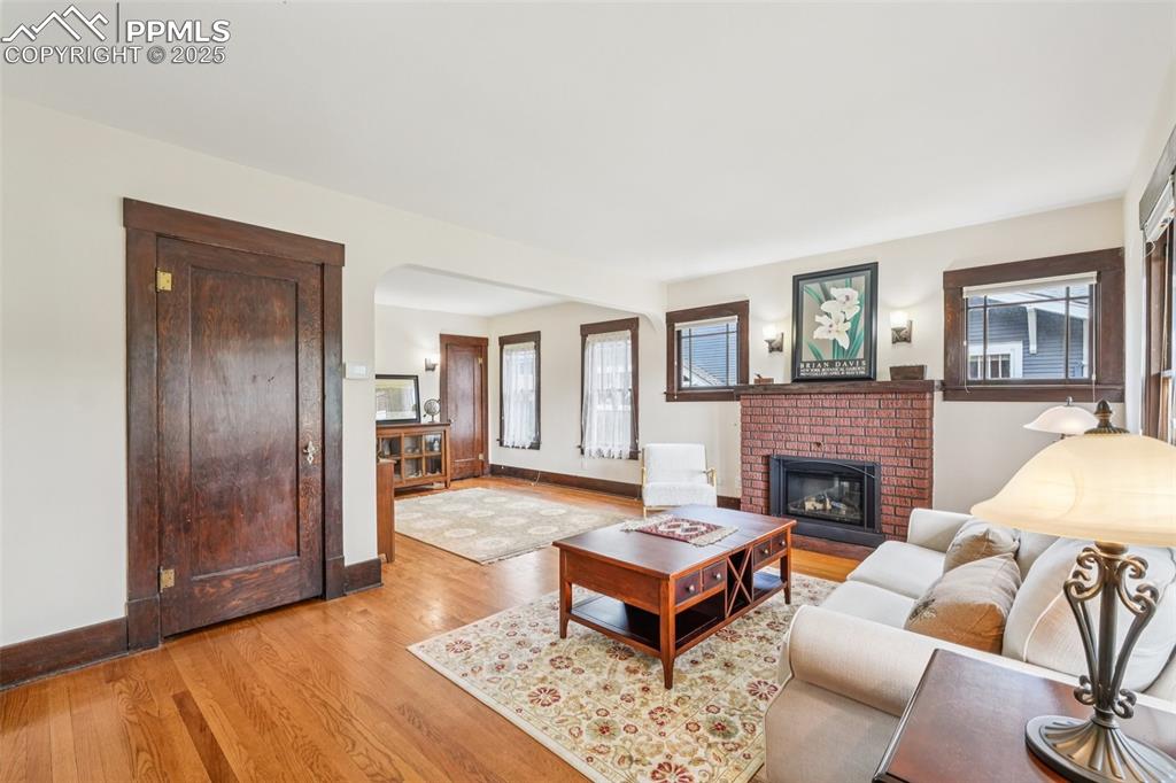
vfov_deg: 77.3
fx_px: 490
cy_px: 392
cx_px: 588
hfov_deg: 100.4
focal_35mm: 15
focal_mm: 10
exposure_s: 1/25
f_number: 8
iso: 800
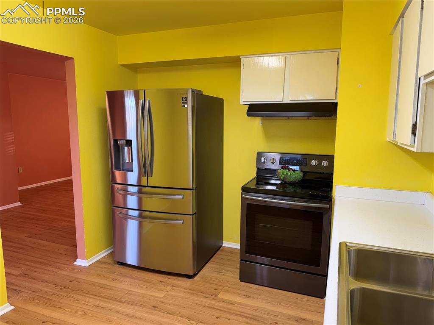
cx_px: 217
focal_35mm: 24
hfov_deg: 71.6
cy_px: 162
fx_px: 301
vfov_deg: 56.8
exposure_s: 1/120
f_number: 1.78
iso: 125
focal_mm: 6.76
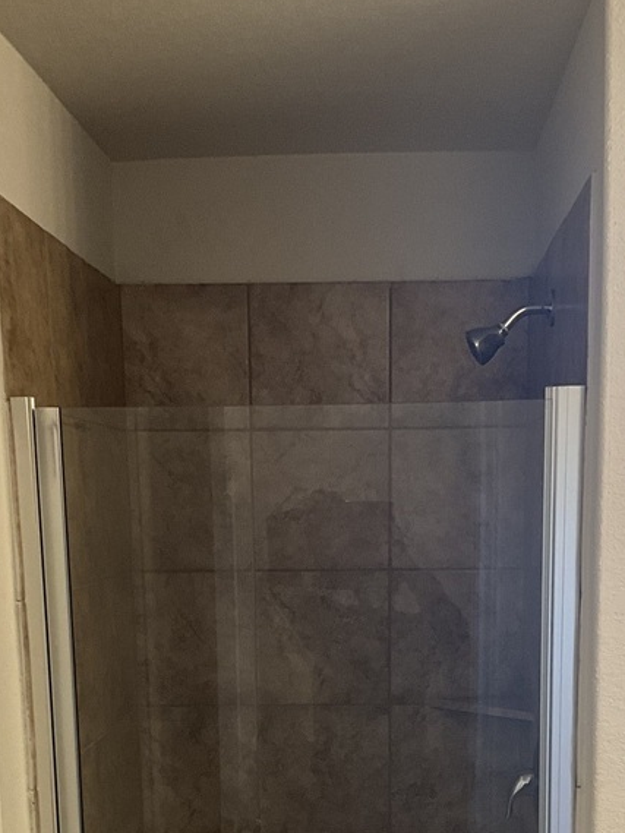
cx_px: 329
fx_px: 1324
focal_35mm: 55
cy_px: 748
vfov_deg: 33.1
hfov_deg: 26.6
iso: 100
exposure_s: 1/60
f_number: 1.8
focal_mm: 3
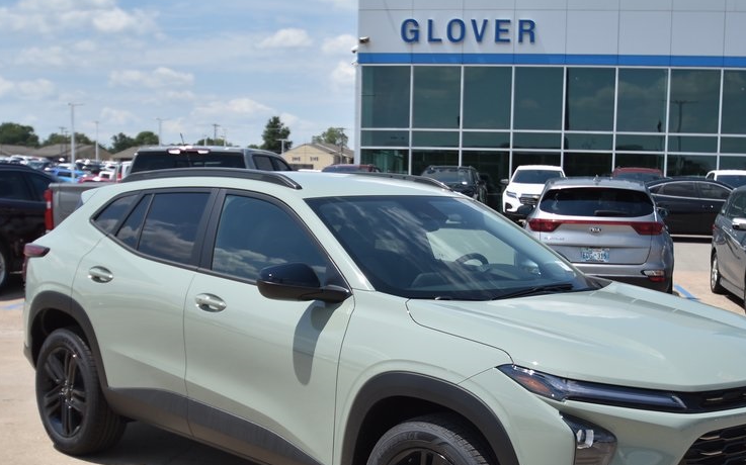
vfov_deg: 25.1
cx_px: 415
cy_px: 333
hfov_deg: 39.5
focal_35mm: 51
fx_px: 1036
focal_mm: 24
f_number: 4.5
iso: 100
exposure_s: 1/1000
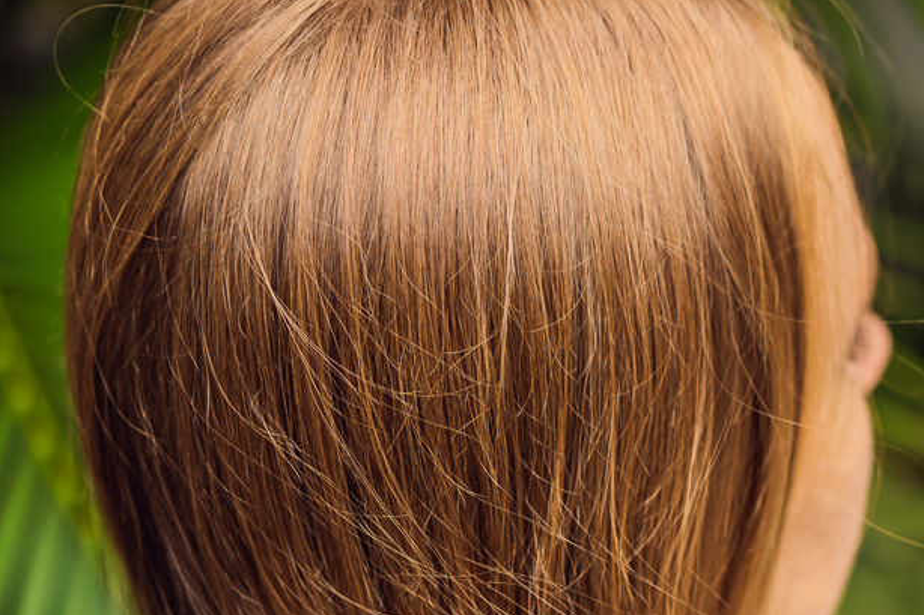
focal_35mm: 129
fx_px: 3310
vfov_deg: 10.6
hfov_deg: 15.5
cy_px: 561
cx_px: 974
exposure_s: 1/800
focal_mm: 55
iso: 100
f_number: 2.5
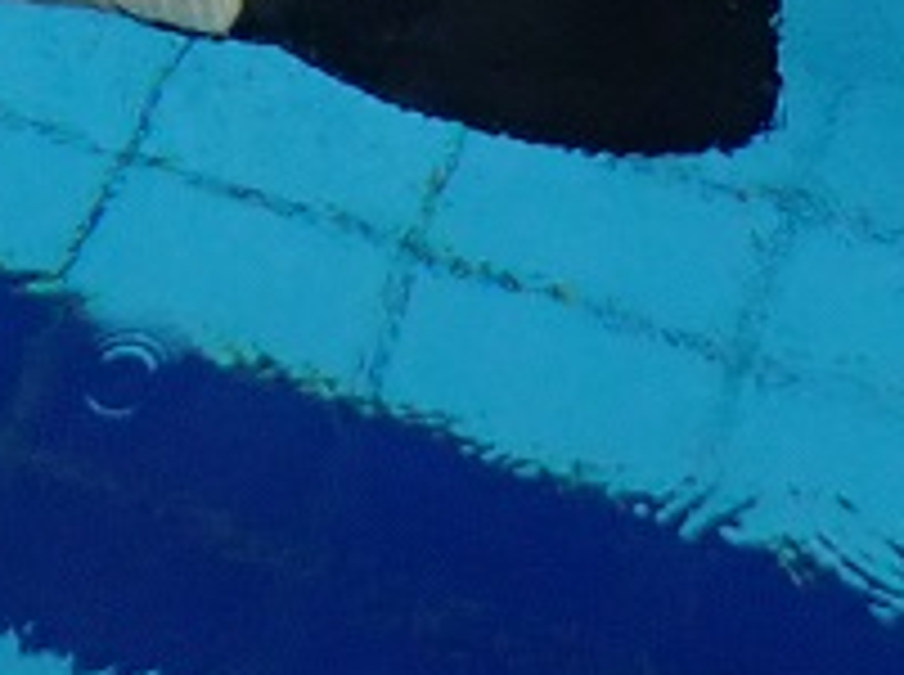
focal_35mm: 162
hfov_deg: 11.8
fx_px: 4223
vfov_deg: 8.0
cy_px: -1222
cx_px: -328
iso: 320
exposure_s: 1/500
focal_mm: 4.5
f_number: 2
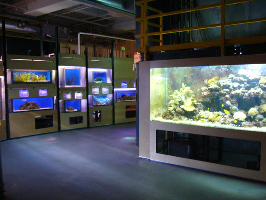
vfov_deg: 40.7
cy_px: 100
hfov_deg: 52.6
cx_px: 133
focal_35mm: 35
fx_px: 269
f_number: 2.8
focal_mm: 5.8
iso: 200
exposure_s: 1/8
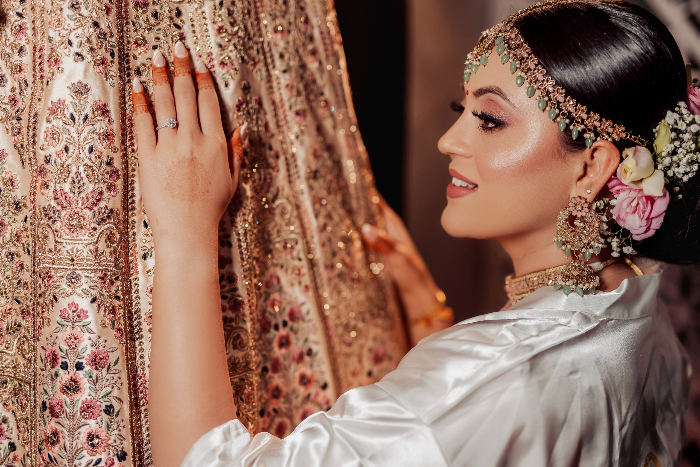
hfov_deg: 39.6
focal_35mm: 50
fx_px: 972
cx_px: 350
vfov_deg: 27.0
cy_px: 234
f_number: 1.8
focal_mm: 50
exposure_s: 1/200
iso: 100
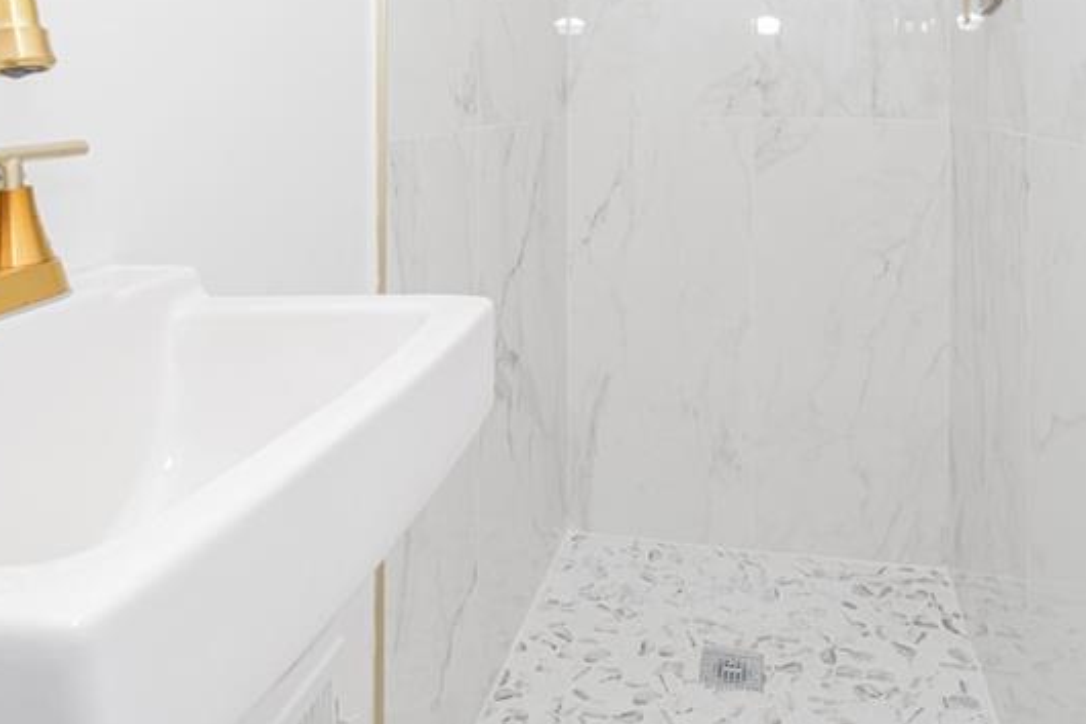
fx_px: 875
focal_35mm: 29
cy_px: 94
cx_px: 594
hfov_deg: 63.5
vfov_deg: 41.9
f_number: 7.1
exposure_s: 1/80
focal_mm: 10
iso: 640
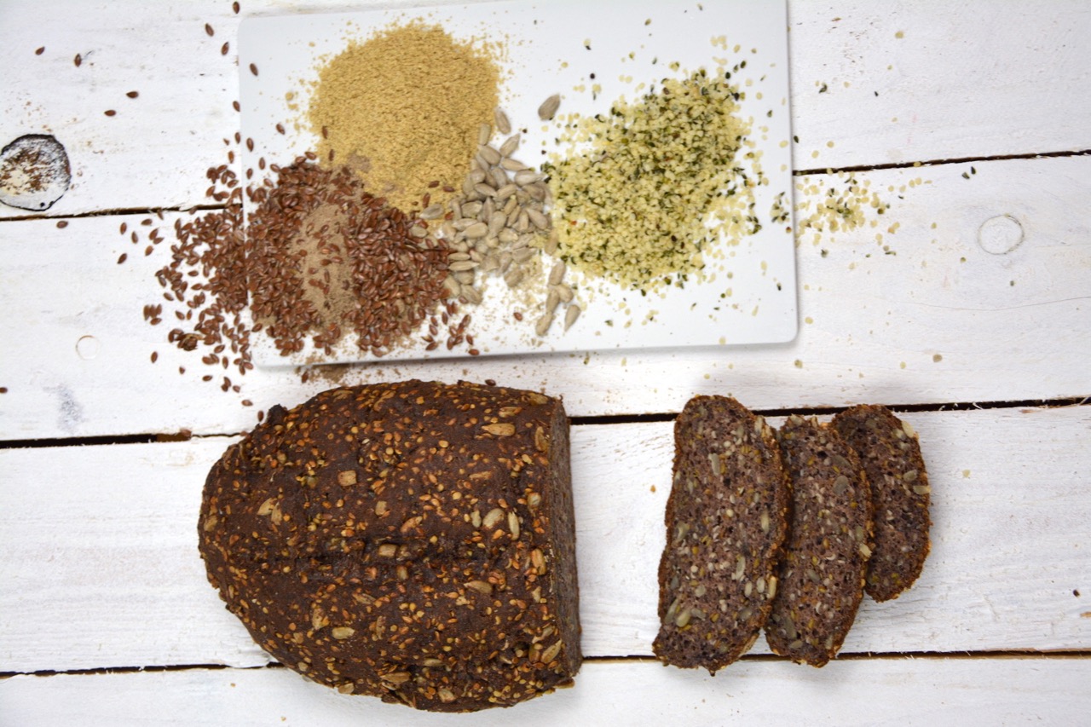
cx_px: 546
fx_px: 2045
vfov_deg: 20.2
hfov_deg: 29.9
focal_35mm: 68
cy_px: 364
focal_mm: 45
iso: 560
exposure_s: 1/60
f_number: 4.8
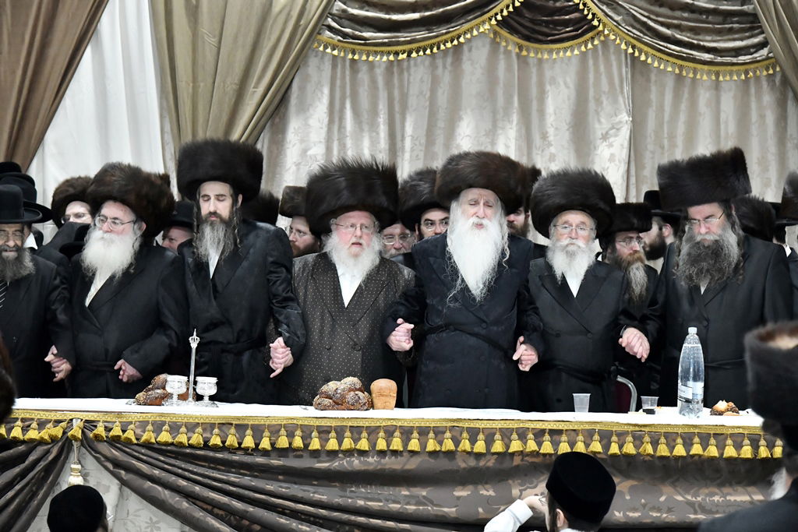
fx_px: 1663
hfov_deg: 27.0
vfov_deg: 18.2
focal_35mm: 75
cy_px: 266
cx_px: 399
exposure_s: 1/250
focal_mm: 75
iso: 5000
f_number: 5
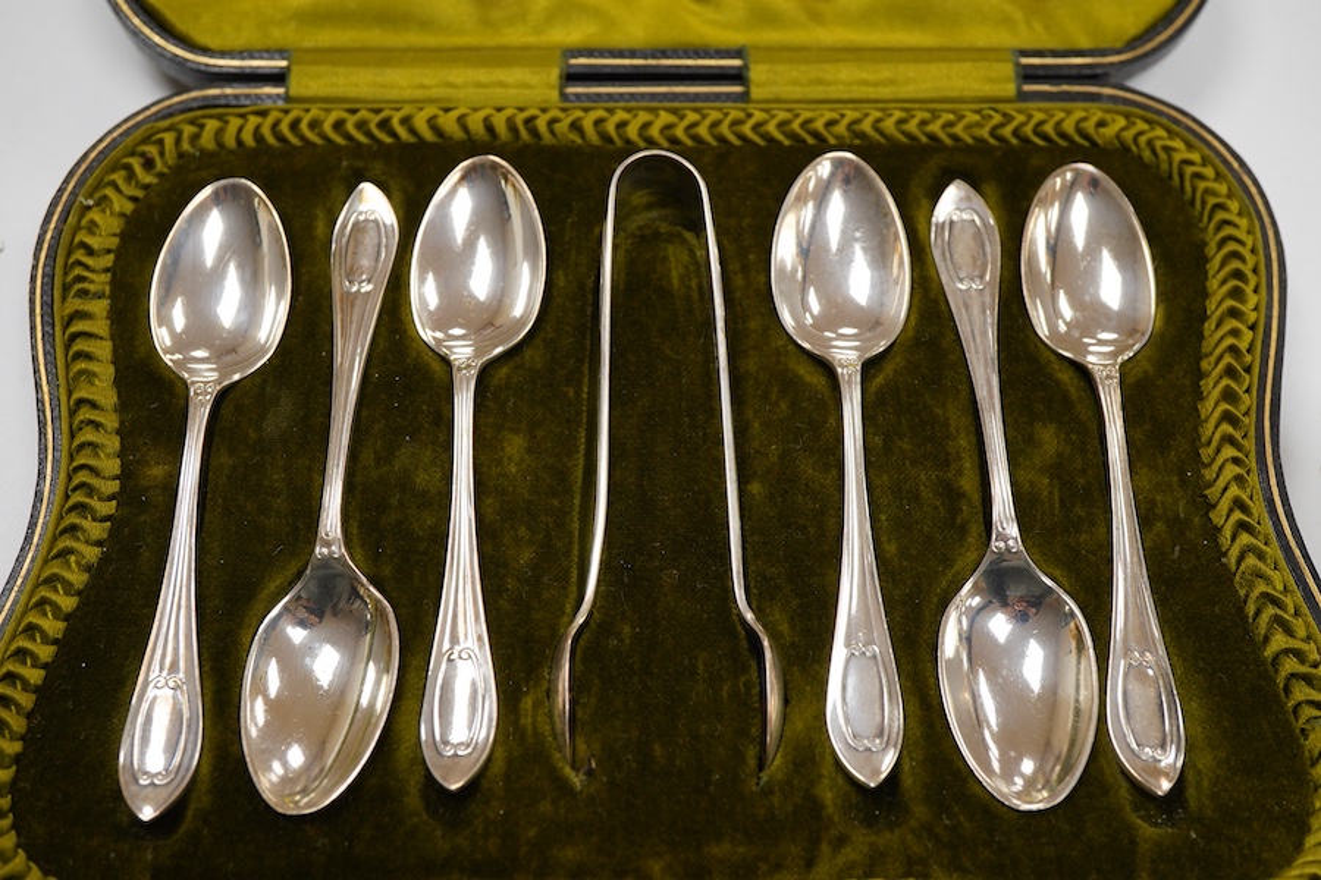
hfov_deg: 43.6
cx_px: 660
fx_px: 1651
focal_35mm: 45
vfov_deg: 29.9
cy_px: 440
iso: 800
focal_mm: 30
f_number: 9
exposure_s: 1/125
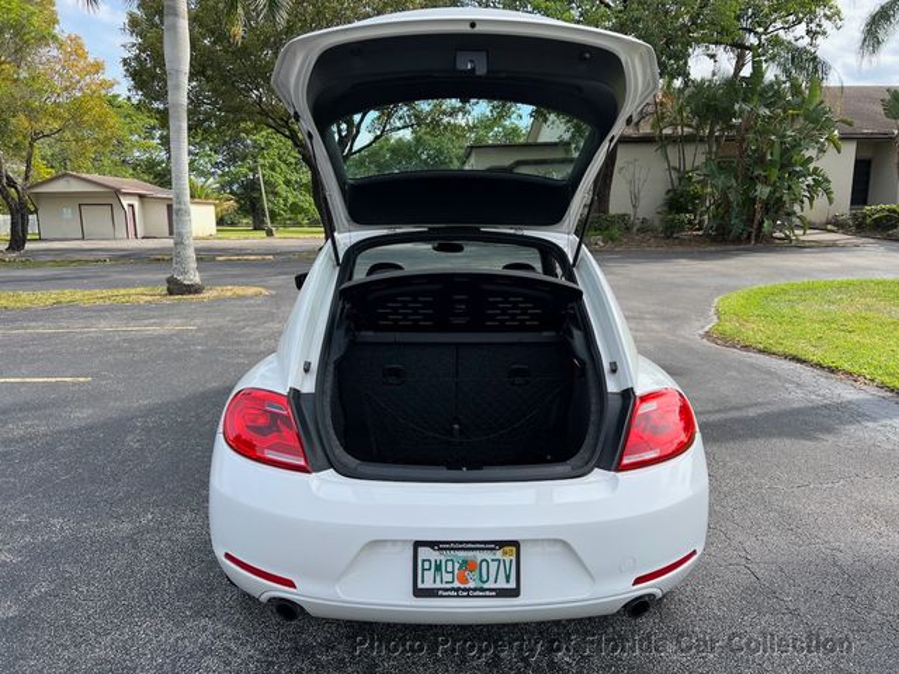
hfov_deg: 67.3
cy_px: 337
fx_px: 675
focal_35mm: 26
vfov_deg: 53.1
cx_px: 450
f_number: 1.5
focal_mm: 5.7
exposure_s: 1/1511
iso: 50
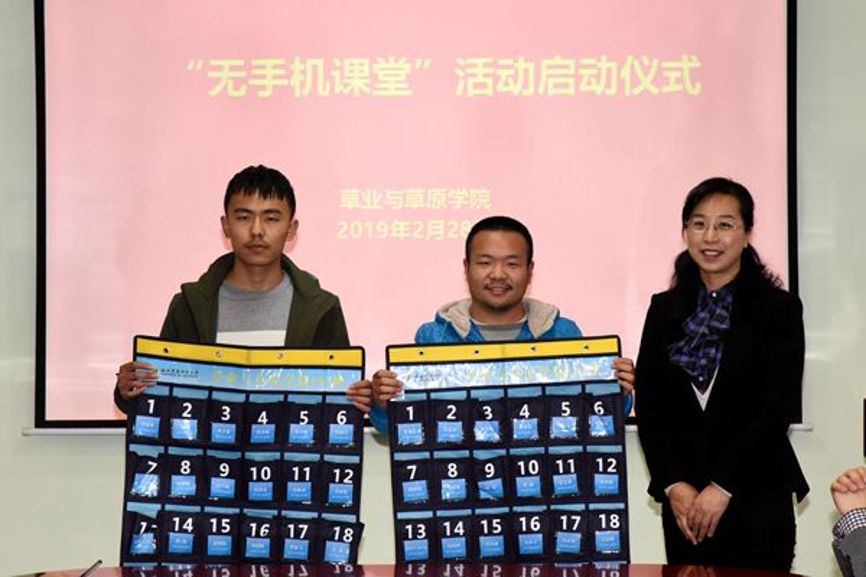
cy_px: 288
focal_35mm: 110
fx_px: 2646
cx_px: 433
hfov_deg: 18.6
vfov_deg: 12.5
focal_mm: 110
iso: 2500
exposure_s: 1/125
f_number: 9
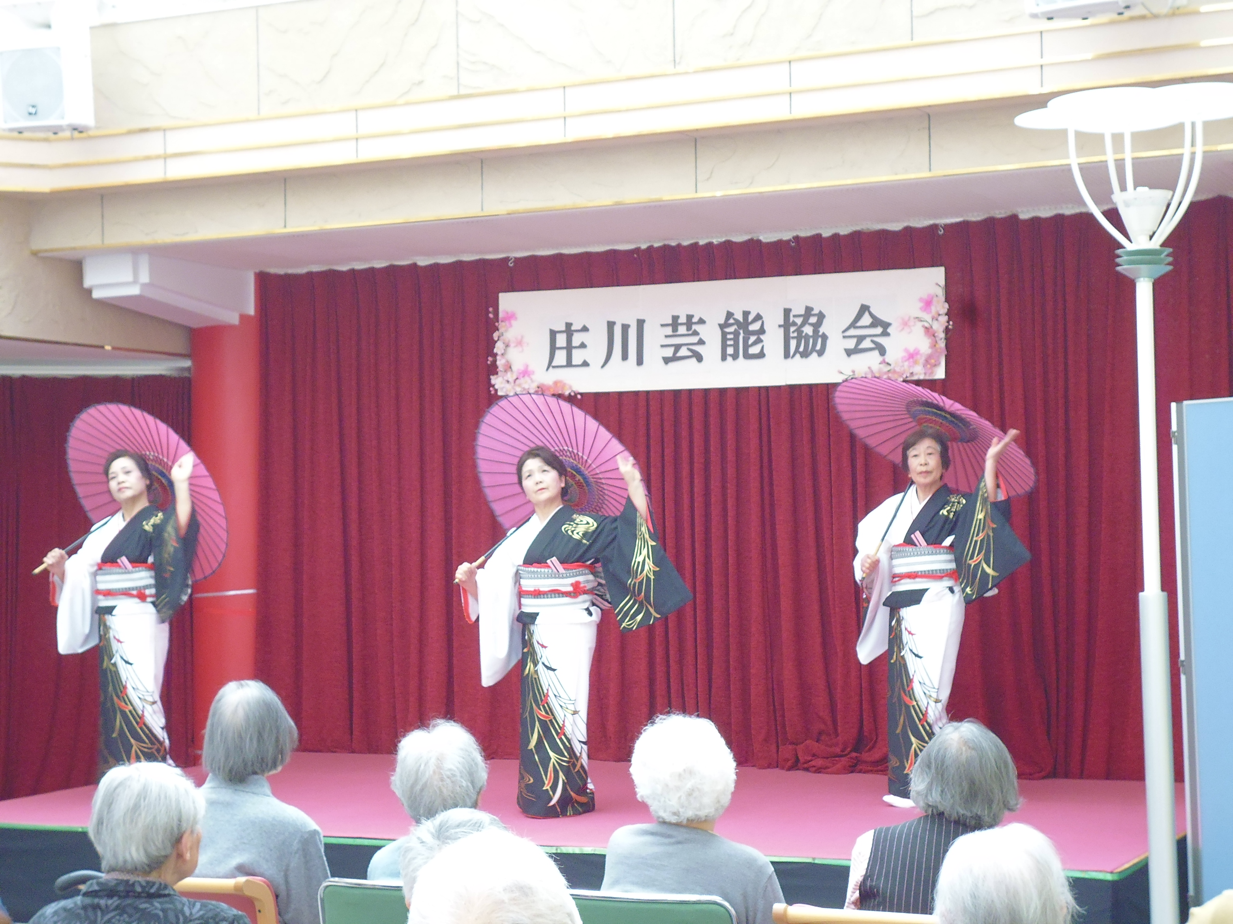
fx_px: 2458
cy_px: 462
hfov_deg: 28.2
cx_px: 616
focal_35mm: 69
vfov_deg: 21.3
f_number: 4.9
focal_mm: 12.3
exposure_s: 1/8
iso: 400
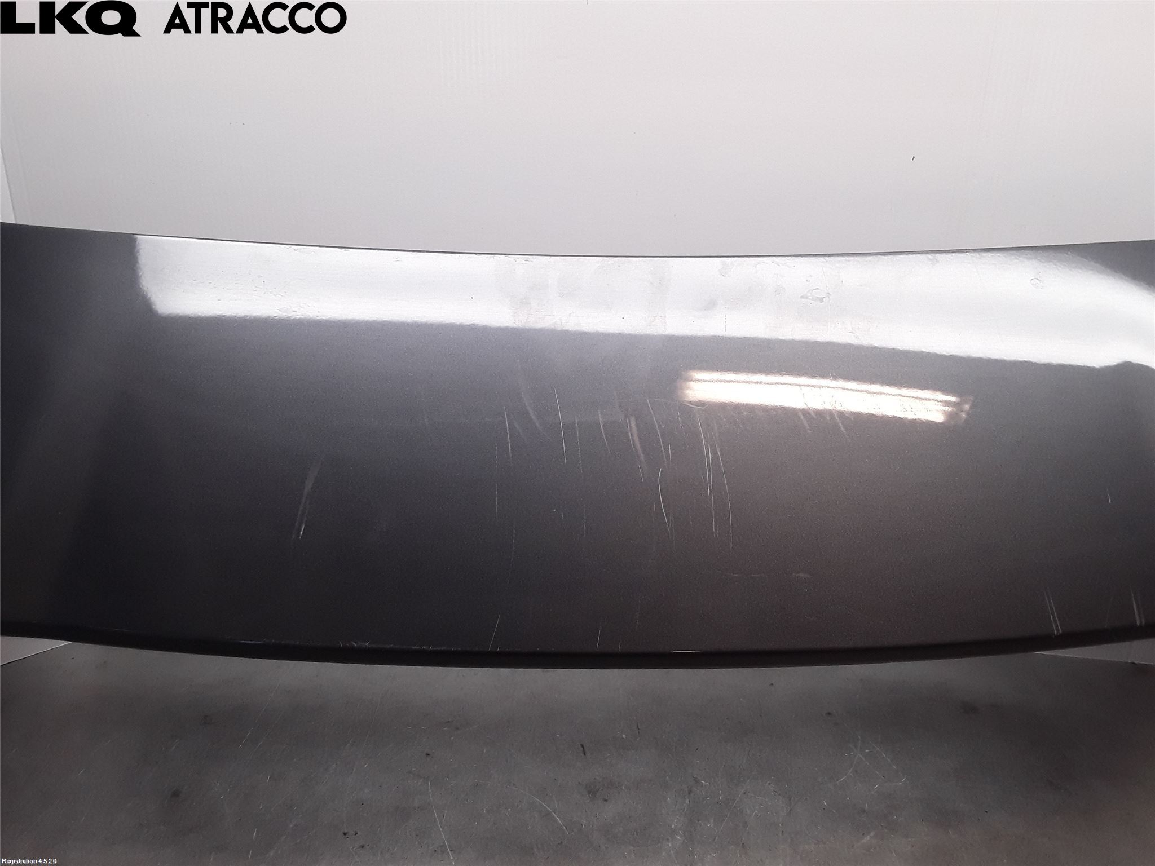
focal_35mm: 28
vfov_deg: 49.7
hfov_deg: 63.4
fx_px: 934
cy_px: 433
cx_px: 578
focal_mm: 2.91
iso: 100
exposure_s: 1/153
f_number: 1.9
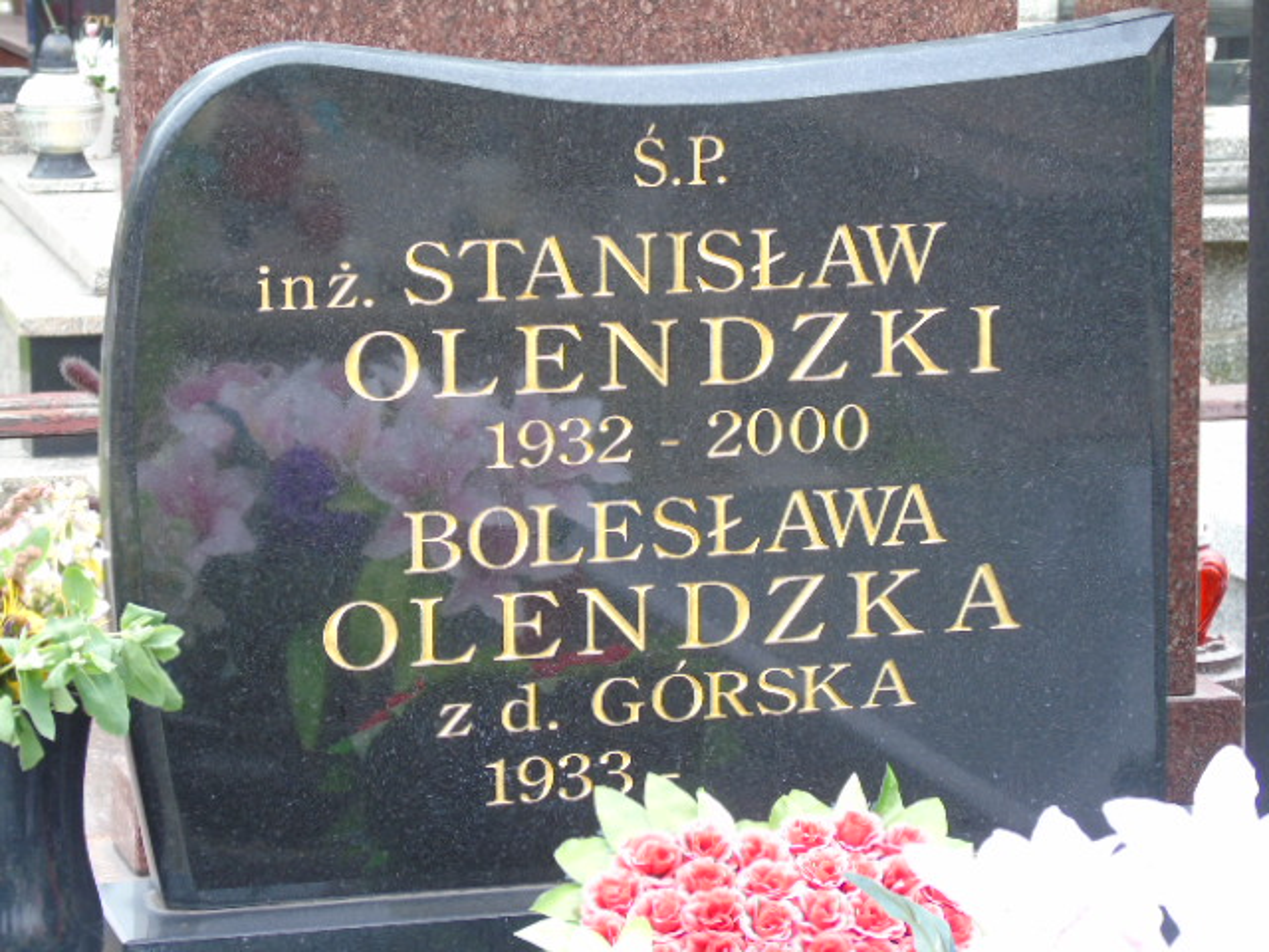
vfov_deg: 12.0
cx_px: 634
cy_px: 476
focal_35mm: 124
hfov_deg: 15.9
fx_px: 4546
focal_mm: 22
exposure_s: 1/50
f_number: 4.6
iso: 160
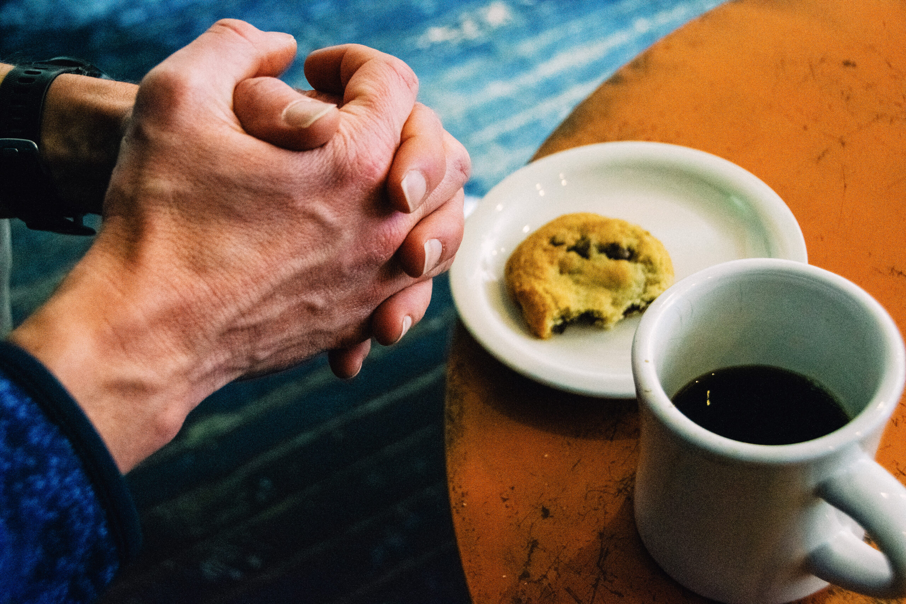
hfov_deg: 41.1
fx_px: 1208
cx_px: 453
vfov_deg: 28.1
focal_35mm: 48
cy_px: 302
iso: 1250
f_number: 4
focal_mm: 32
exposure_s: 1/250
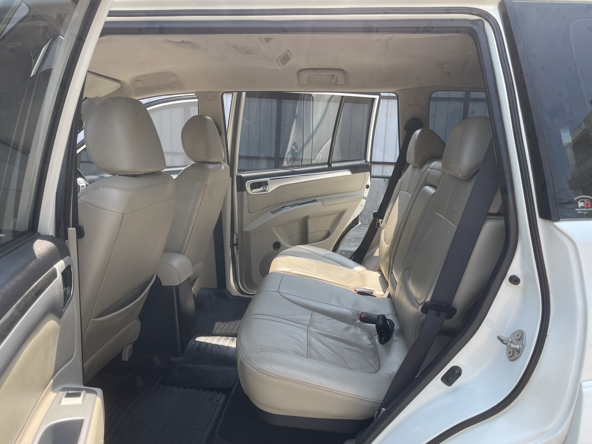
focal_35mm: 25
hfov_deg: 69.4
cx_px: 296
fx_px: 428
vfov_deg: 54.9
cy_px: 222
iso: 32
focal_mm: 5.1
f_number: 1.6
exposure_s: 1/842
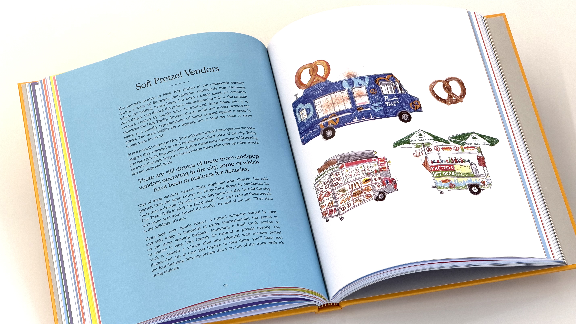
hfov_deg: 19.6
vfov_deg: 11.1
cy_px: 188
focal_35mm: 109
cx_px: 288
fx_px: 1665
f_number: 2.8
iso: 100
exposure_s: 1/100
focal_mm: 16.89
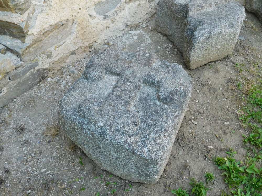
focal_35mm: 36
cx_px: 131
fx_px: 272
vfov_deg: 39.7
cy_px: 98
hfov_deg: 51.4
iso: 125
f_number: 3.5
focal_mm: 6.3
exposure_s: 1/100
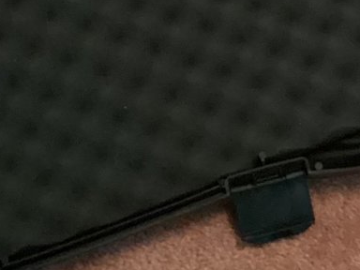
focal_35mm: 122
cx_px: 343
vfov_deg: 11.5
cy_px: -170
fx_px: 1269
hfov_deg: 15.9
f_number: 2.4
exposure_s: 1/15
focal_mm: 3.3
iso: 800
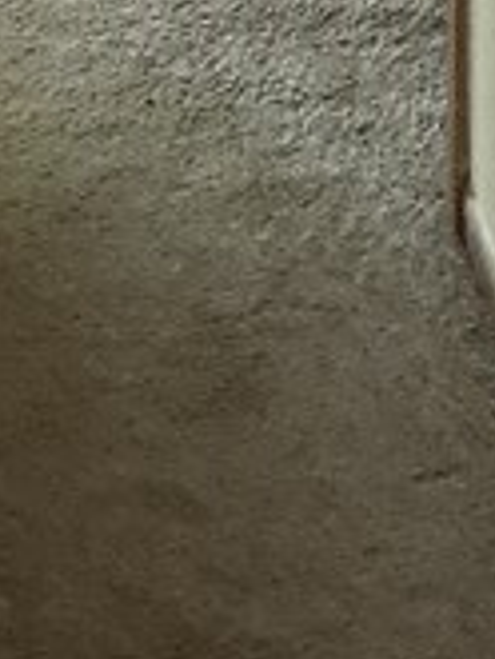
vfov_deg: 10.2
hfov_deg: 8.2
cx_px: -48
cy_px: -643
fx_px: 3428
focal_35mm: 180
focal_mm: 3
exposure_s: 1/60
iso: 250
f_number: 1.8
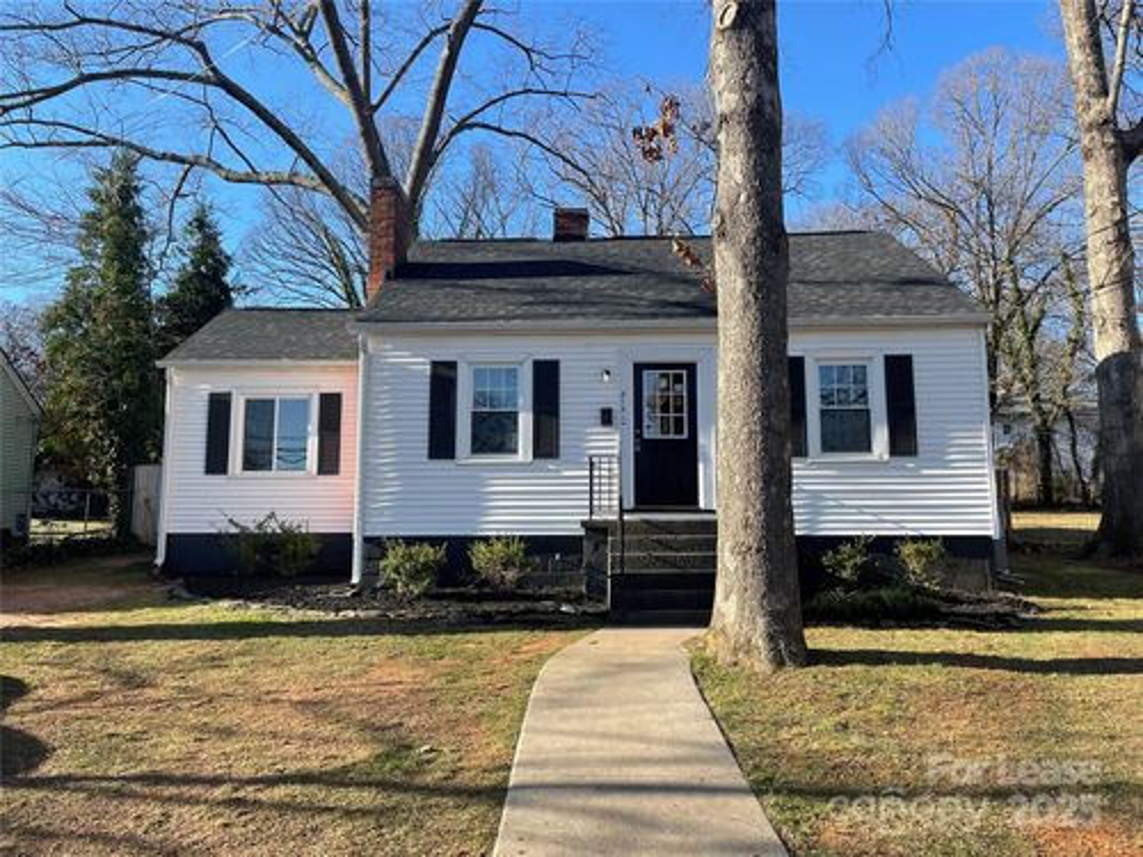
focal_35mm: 26
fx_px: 859
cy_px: 428
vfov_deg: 53.1
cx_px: 572
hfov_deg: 67.3
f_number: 1.6
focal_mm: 4.2
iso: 32
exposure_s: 1/1319
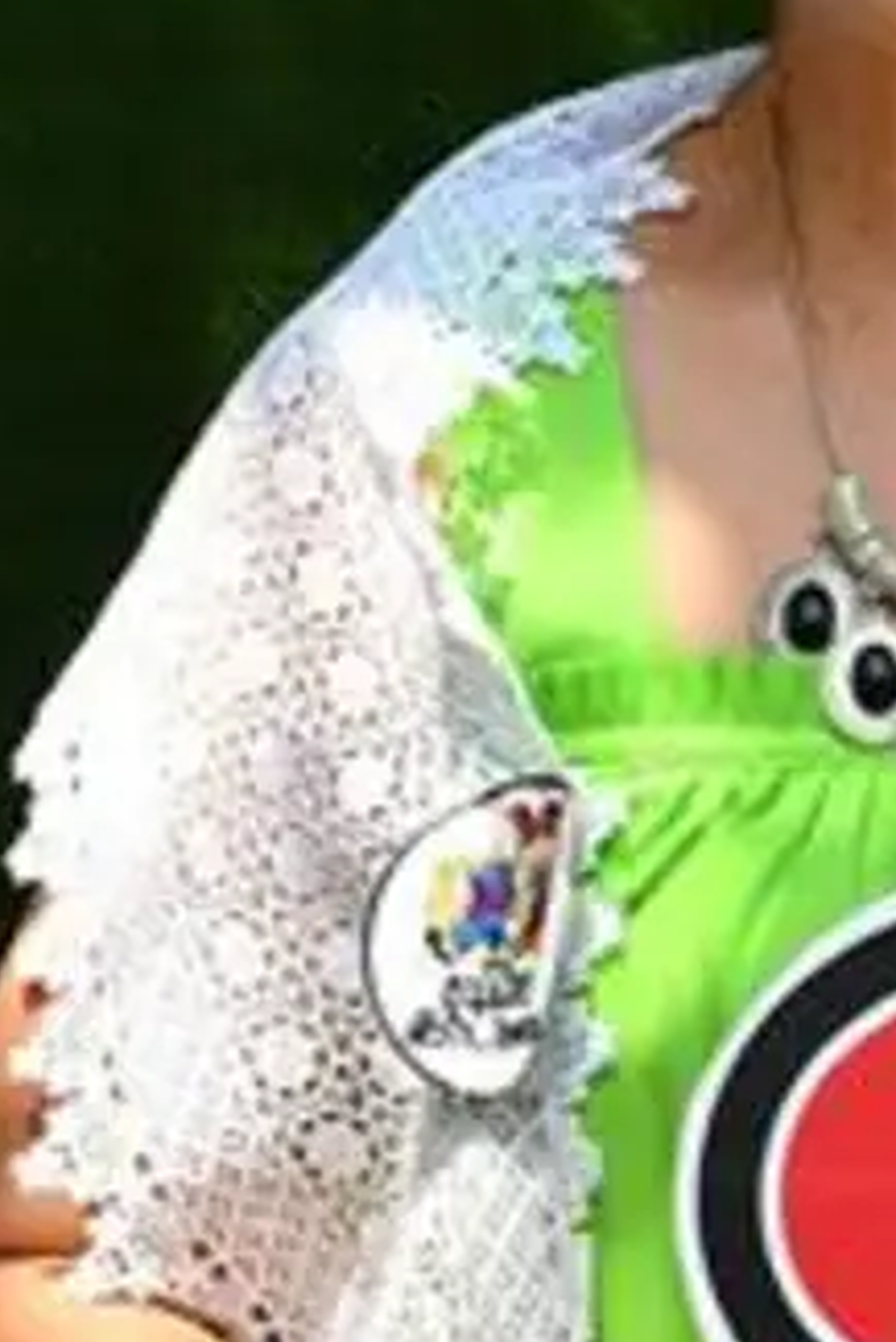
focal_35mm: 205
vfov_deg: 10.0
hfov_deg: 6.6
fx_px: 7645
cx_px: 1255
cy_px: 50
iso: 640
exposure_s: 1/800
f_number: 5.6
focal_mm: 38
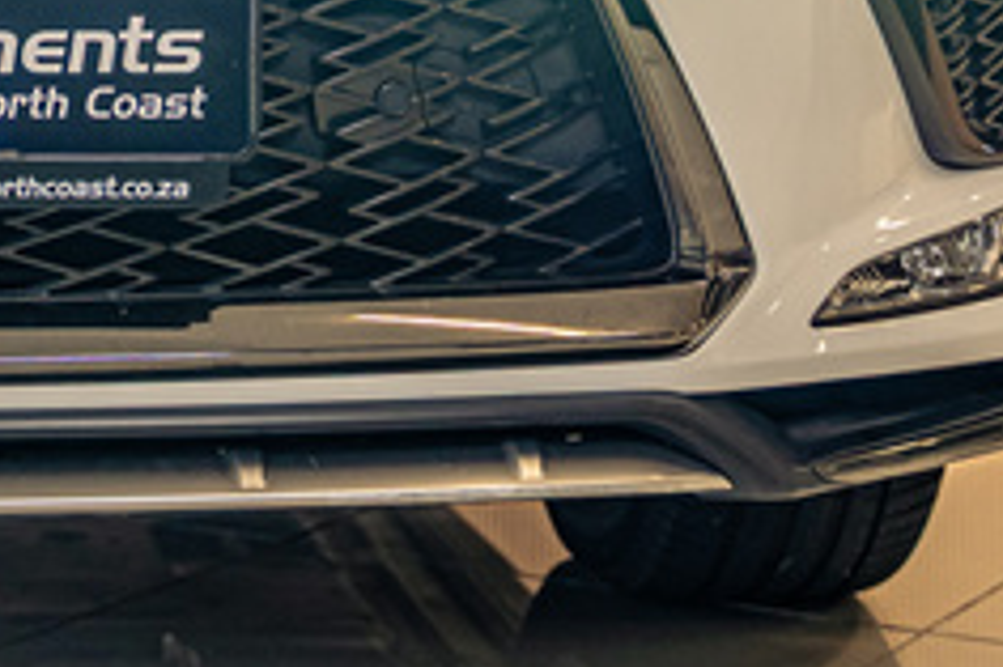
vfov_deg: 10.1
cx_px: -181
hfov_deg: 15.0
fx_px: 3680
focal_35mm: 132
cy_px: -314
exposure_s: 1/200
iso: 320
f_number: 2.8
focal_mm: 30.5
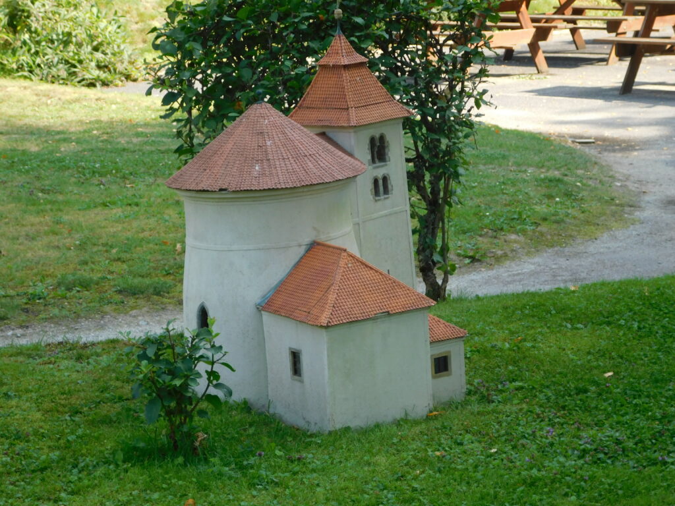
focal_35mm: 99
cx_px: 338
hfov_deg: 19.8
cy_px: 253
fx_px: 1930
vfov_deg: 14.9
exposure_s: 1/125
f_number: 4.6
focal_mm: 17.6
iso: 125
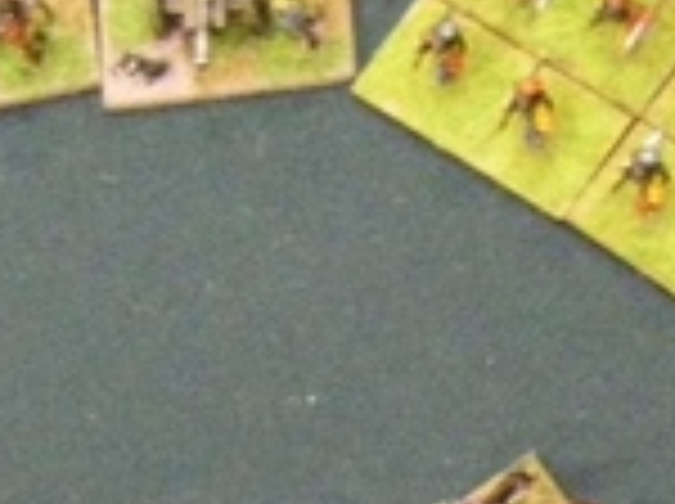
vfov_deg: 7.6
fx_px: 3757
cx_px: 544
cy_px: 558
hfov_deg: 10.2
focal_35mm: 193
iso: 800
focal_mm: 6.3
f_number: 3.5
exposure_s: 1/15
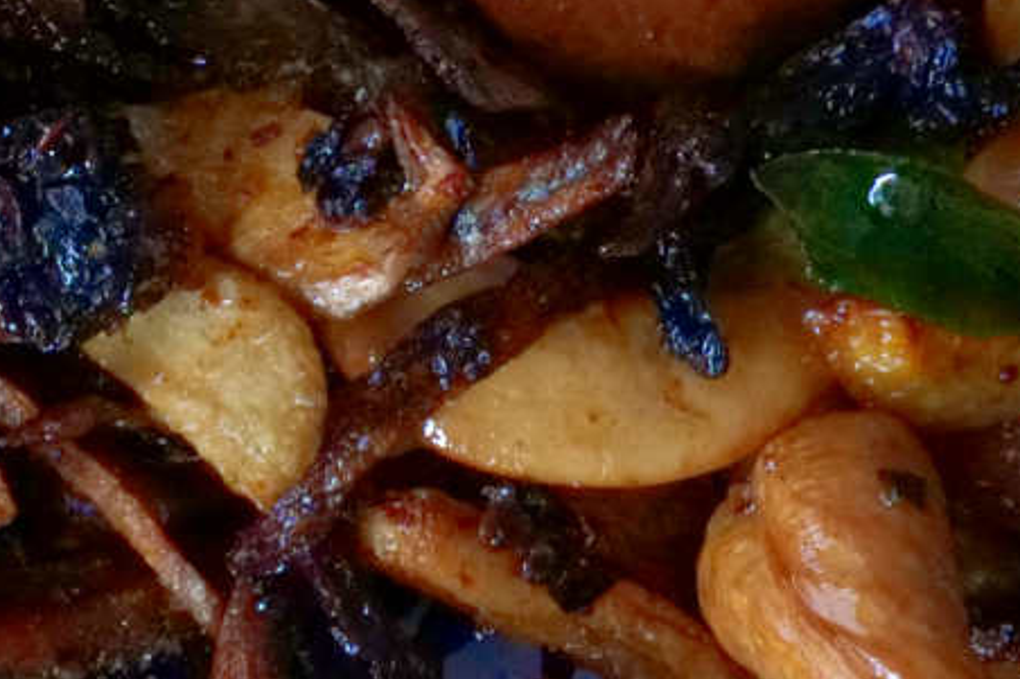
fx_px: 7222
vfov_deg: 5.4
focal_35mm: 255
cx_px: -715
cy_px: -79
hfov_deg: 7.9
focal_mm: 60
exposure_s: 1/40
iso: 6400
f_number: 20
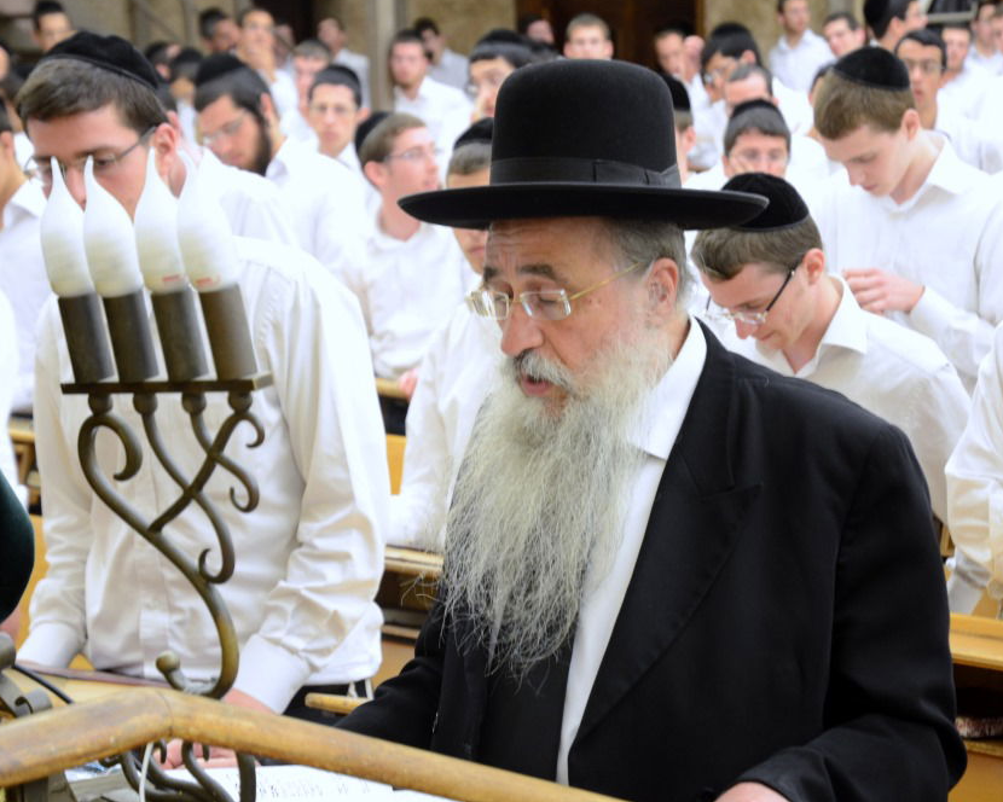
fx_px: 2879
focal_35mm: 97
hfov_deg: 19.8
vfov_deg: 15.9
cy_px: 401
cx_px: 483
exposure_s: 1/60
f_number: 5.3
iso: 1000
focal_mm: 56
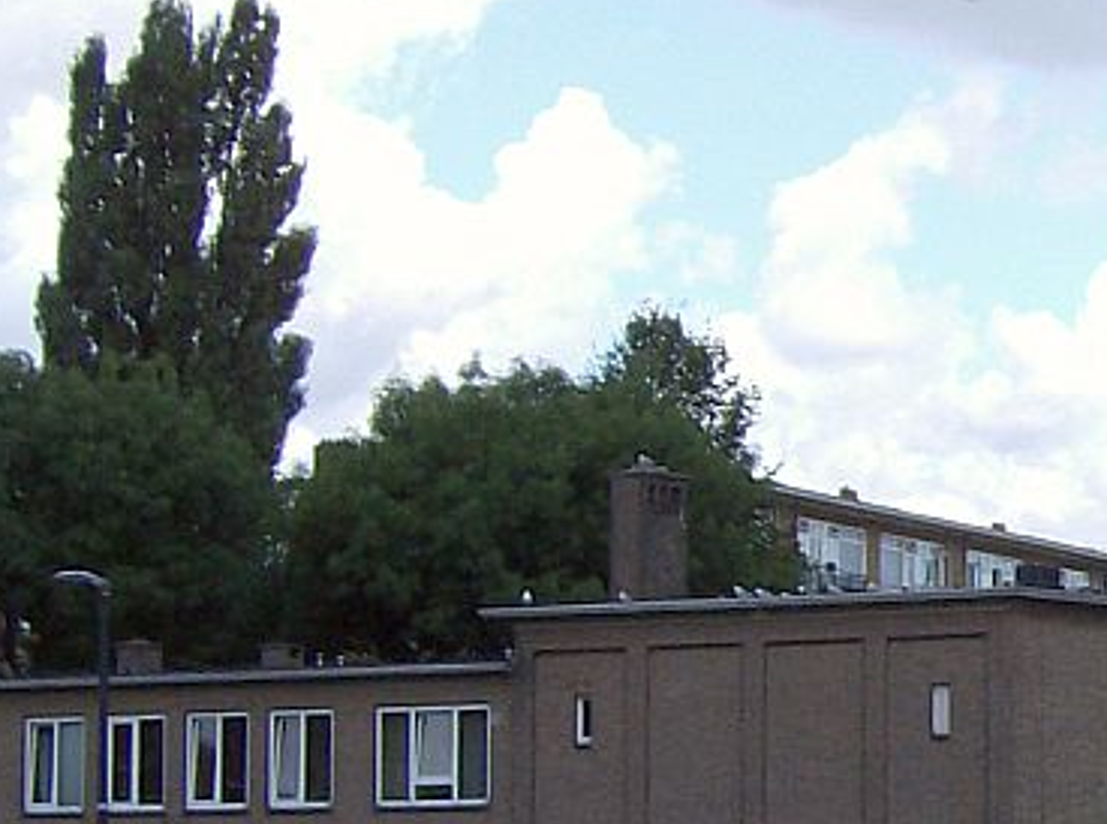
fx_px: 4083
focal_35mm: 128
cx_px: 1330
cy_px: 435
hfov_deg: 14.9
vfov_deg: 11.5
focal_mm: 7.7
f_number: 5.1
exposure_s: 1/367
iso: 100
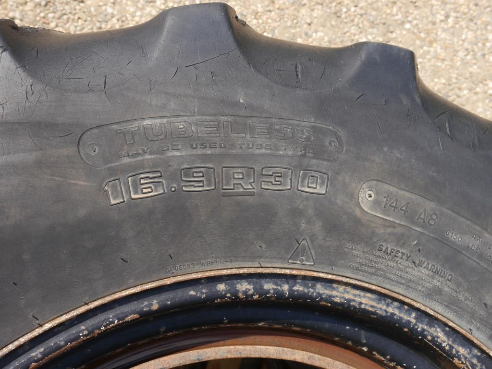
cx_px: 246
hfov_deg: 42.9
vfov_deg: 32.9
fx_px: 625
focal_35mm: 44
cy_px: 184
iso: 160
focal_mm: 22
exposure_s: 1/250
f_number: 7.1
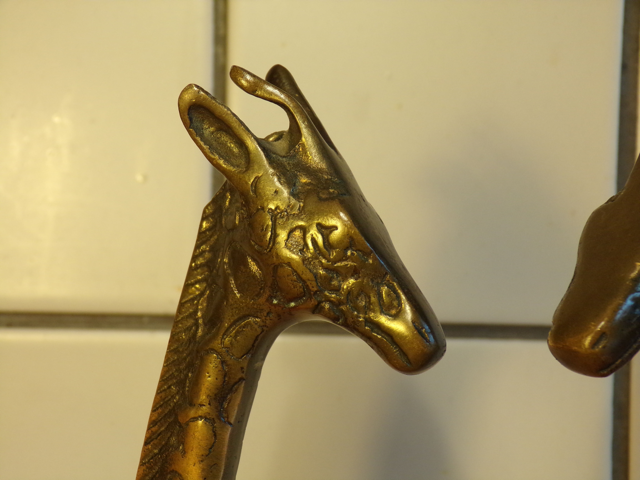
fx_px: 1202
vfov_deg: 22.6
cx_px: 320
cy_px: 240
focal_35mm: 65
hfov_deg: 29.8
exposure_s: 1/56
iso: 200
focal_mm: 11.6
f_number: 3.8
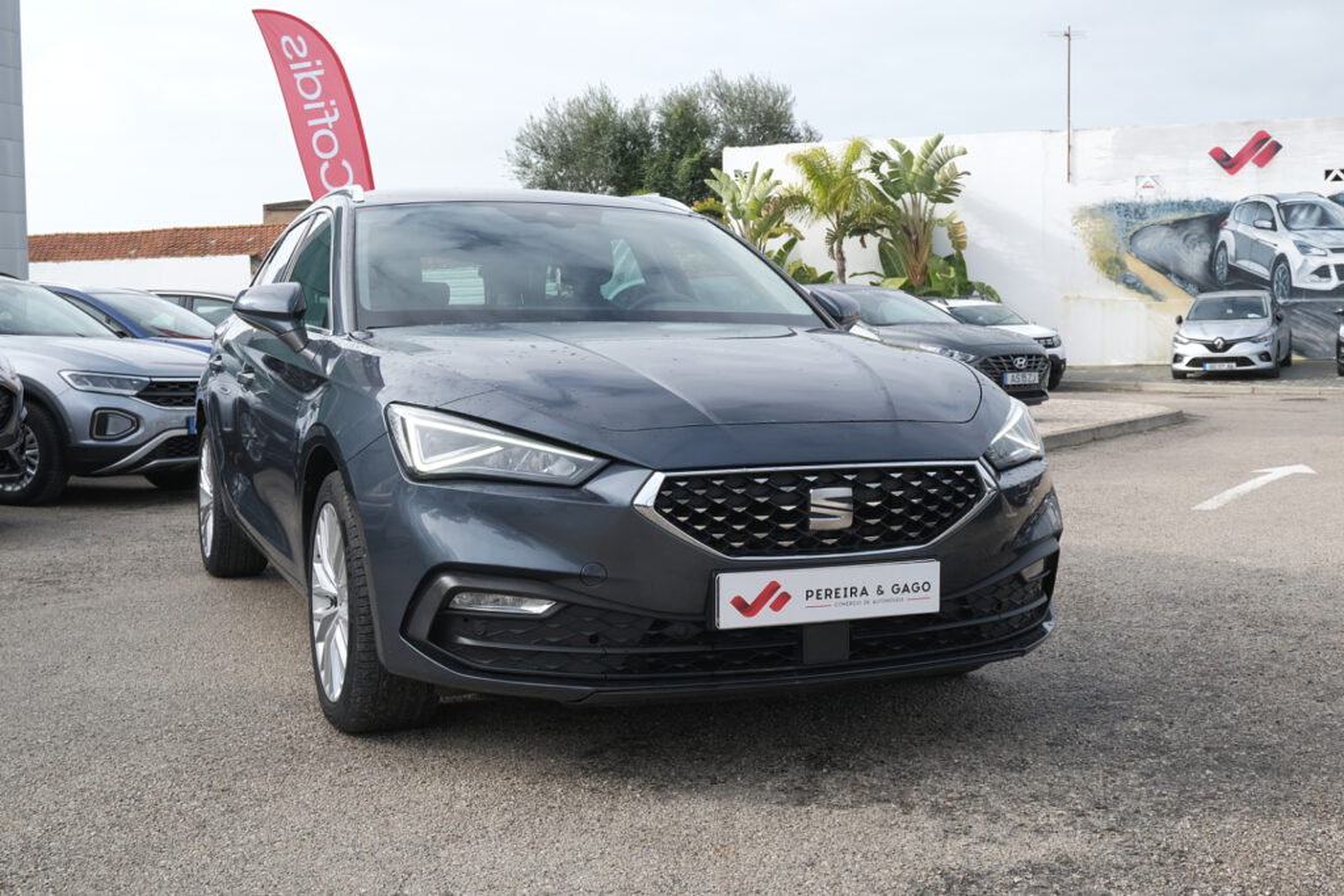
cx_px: 672
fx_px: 1568
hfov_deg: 46.4
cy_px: 448
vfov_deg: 31.9
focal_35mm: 42
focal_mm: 28
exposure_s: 1/125
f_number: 9
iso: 160
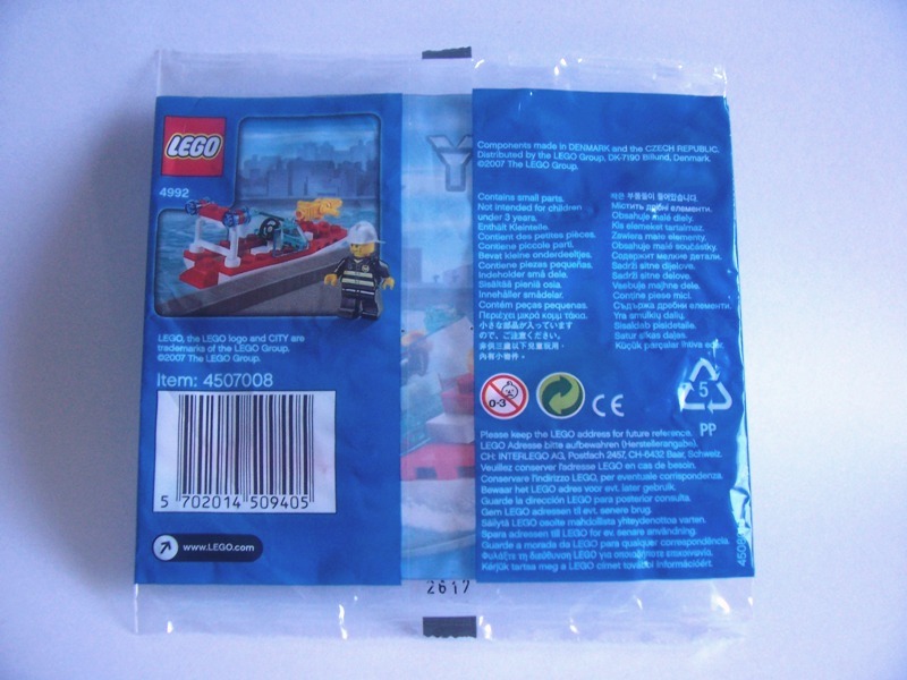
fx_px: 891
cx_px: 454
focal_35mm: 34
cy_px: 340
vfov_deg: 41.8
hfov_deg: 54.0
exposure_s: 1/30
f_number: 2.7
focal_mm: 5.6
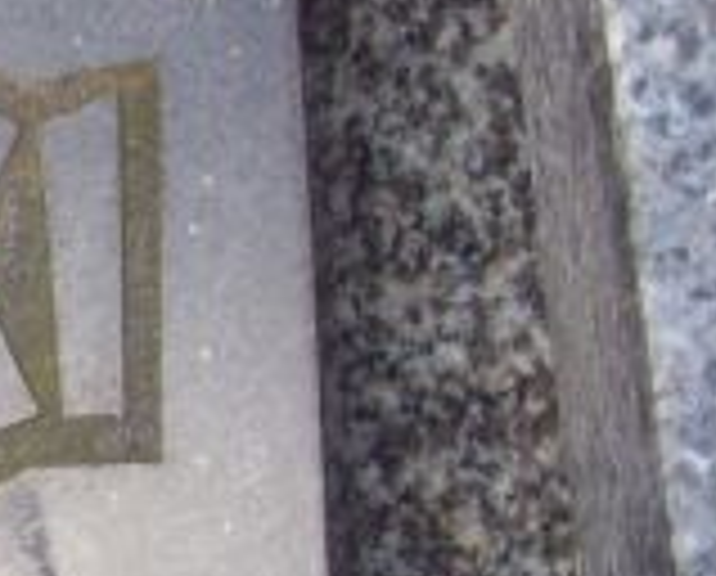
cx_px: -639
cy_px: 320
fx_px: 2995
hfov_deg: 12.3
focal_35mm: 141
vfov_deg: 11.0
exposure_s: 1/105
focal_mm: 6
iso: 80
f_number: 2.7
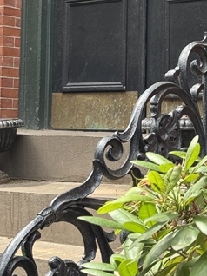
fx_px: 926
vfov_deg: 16.4
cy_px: -34
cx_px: 97
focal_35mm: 116
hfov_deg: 12.8
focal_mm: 6.76
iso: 64
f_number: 1.78
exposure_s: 1/397
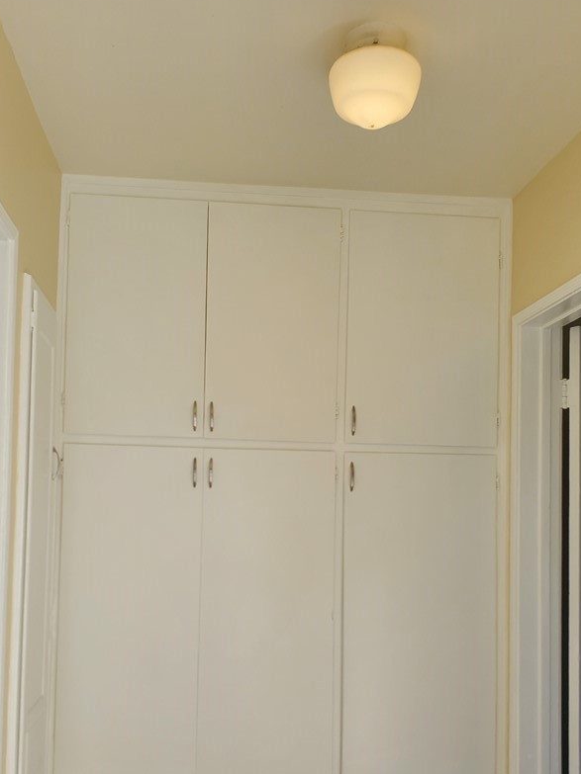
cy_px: 491
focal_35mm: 34
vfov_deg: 53.3
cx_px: 285
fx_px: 761
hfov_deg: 41.8
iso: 50
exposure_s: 1/313
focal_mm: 4.3
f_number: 2.4
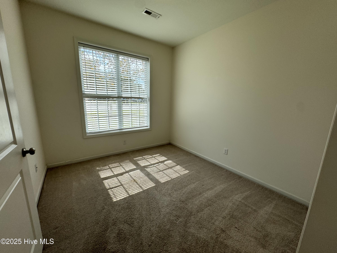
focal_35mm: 14
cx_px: 168
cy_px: 126
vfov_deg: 85.7
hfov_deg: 102.1
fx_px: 136
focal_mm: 2.22
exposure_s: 1/397
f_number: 2.2
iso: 40
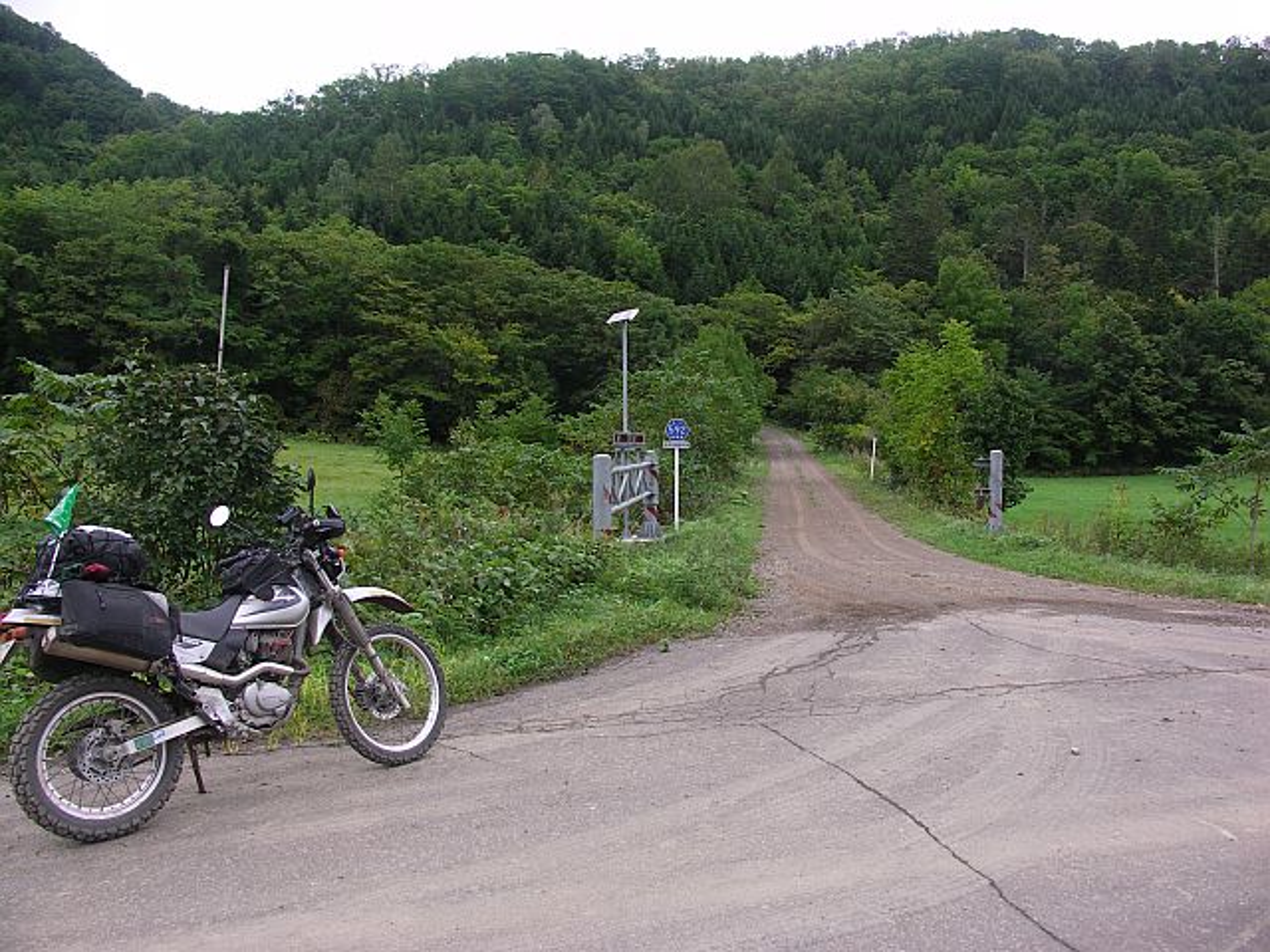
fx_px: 1027
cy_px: 476
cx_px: 635
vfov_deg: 49.7
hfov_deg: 63.4
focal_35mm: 28
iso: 50
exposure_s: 1/100
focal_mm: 7.2
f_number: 3.5
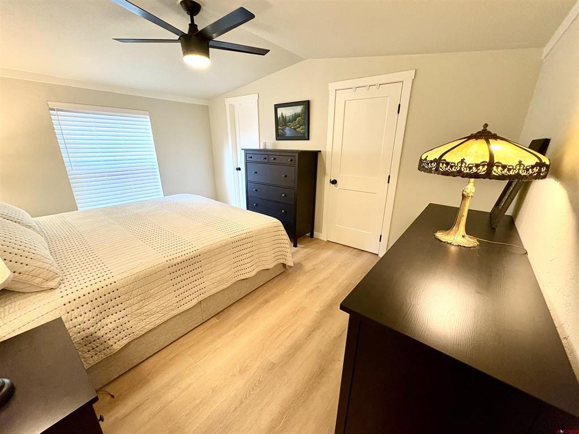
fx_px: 234
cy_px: 217
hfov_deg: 102.1
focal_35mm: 14
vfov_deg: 85.7
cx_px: 290
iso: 500
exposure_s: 1/60
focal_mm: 2.22
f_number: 2.2
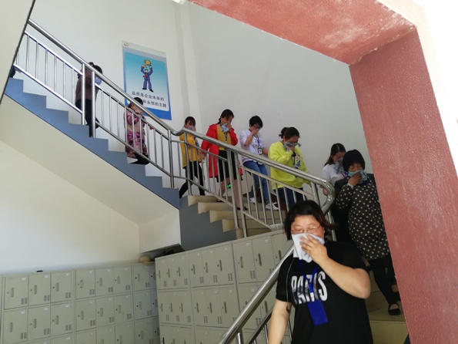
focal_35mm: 27
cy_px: 172
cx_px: 229
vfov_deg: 51.3
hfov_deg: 65.3
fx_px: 357
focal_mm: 3.83
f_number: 1.8
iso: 100
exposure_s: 1/120
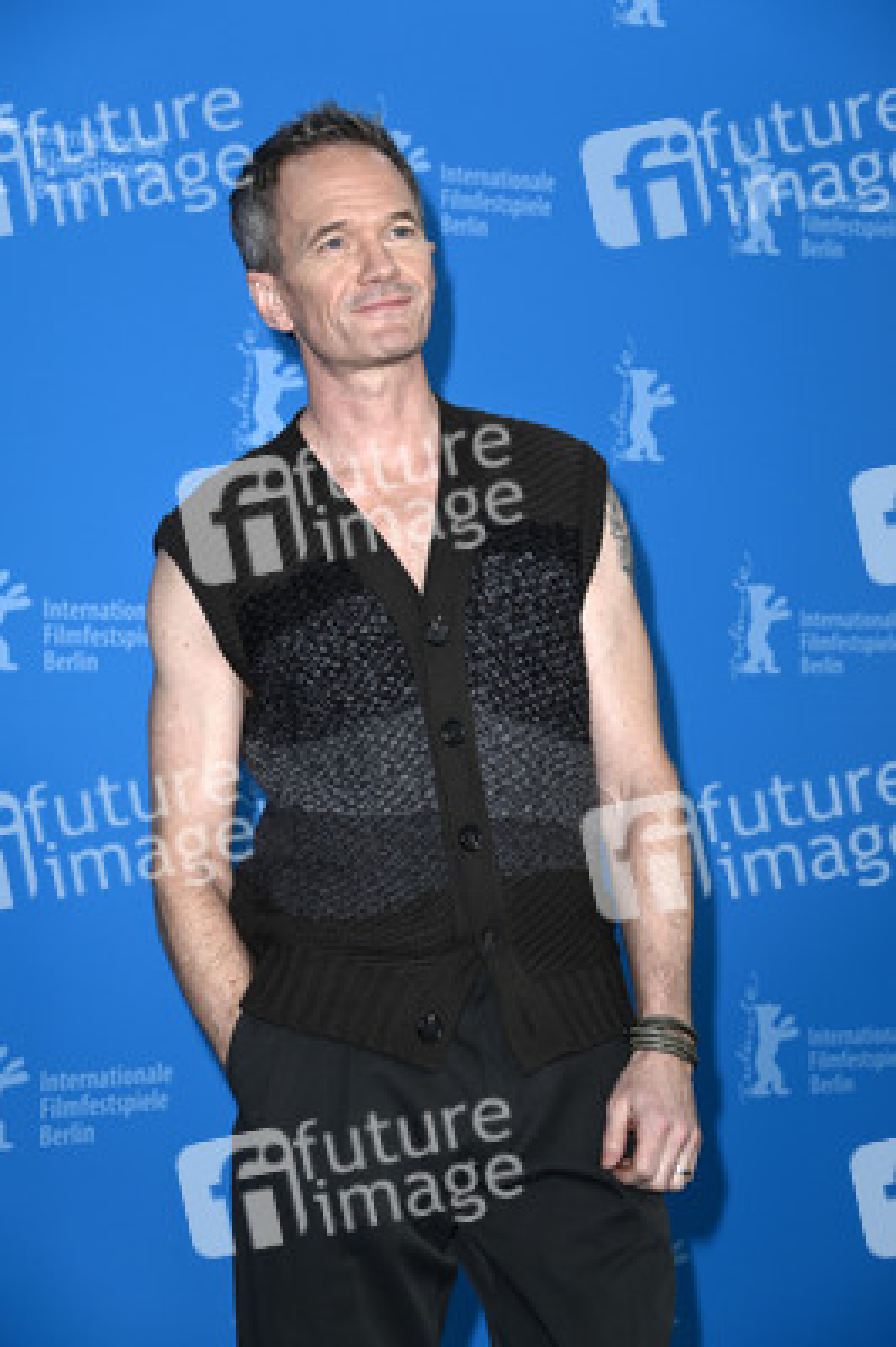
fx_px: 3665
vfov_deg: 20.8
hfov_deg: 13.9
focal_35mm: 98
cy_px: 674
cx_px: 448
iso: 640
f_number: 5.6
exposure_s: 1/250
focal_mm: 98
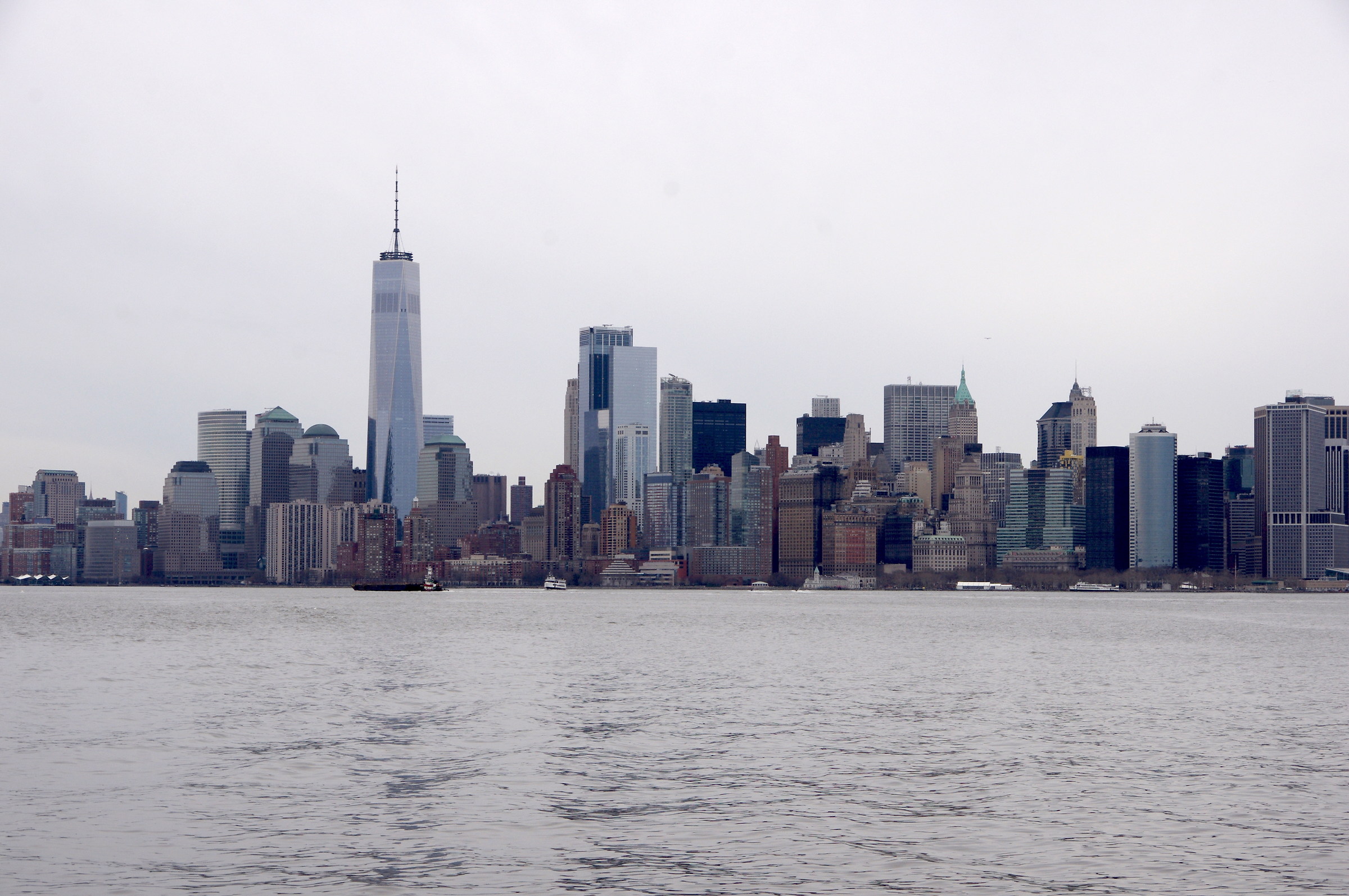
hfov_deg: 28.1
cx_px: 674
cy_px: 448
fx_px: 2695
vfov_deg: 18.9
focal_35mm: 72
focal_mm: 48
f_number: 8
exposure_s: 1/500
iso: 200
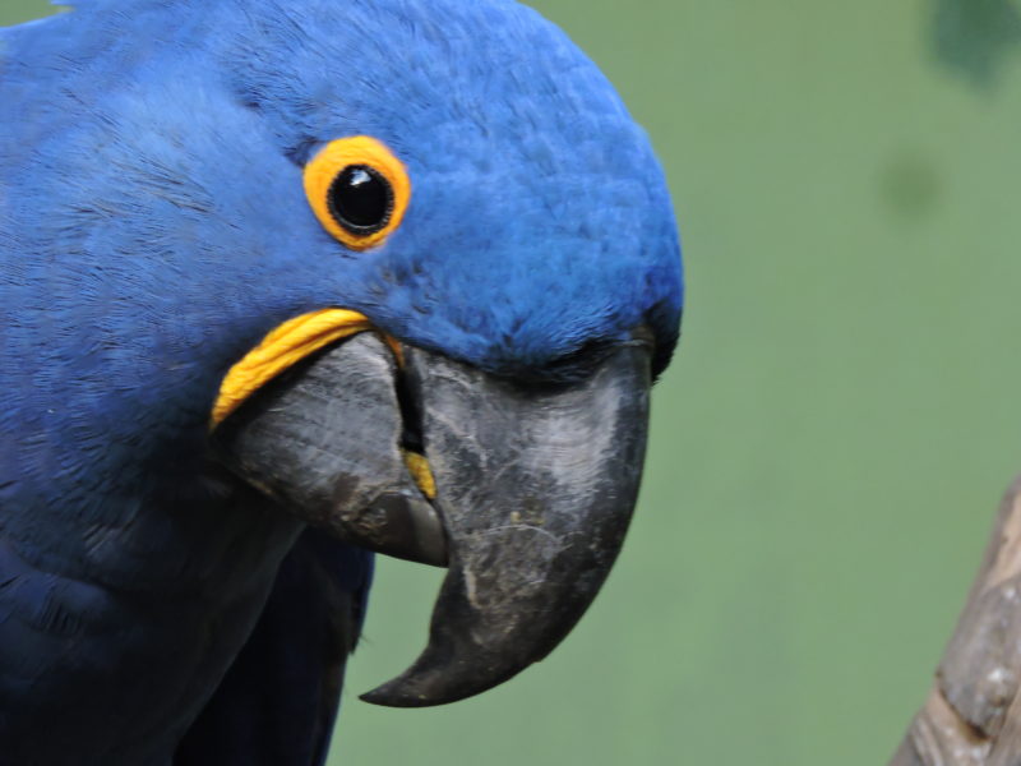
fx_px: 11798
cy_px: 383
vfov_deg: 3.7
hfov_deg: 5.0
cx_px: 510
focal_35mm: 400
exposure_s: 1/80
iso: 800
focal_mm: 71.7
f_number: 5.6
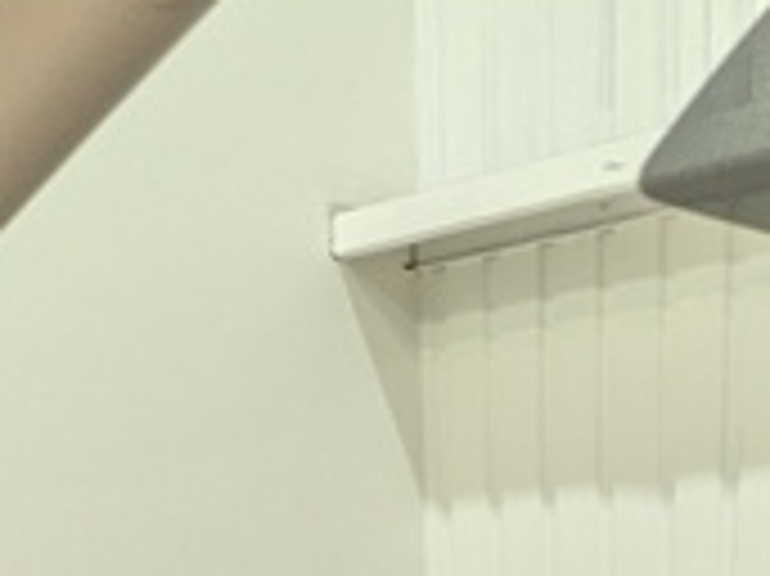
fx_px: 1867
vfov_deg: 12.3
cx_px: 590
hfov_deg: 23.0
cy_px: 1526
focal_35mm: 84
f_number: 2.2
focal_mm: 1.83
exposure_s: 1/33.3
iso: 59
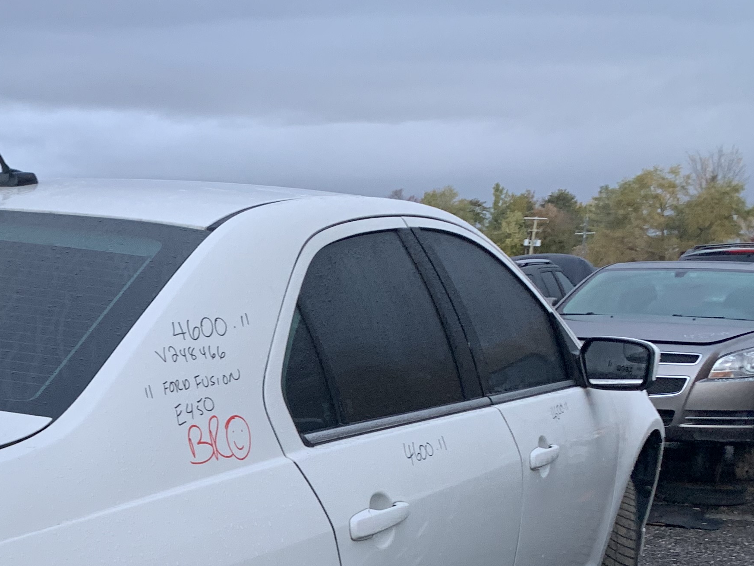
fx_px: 1307
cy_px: 575
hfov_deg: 29.7
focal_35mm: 60
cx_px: -23
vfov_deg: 23.3
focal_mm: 4.25
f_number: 1.8
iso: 80
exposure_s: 1/121
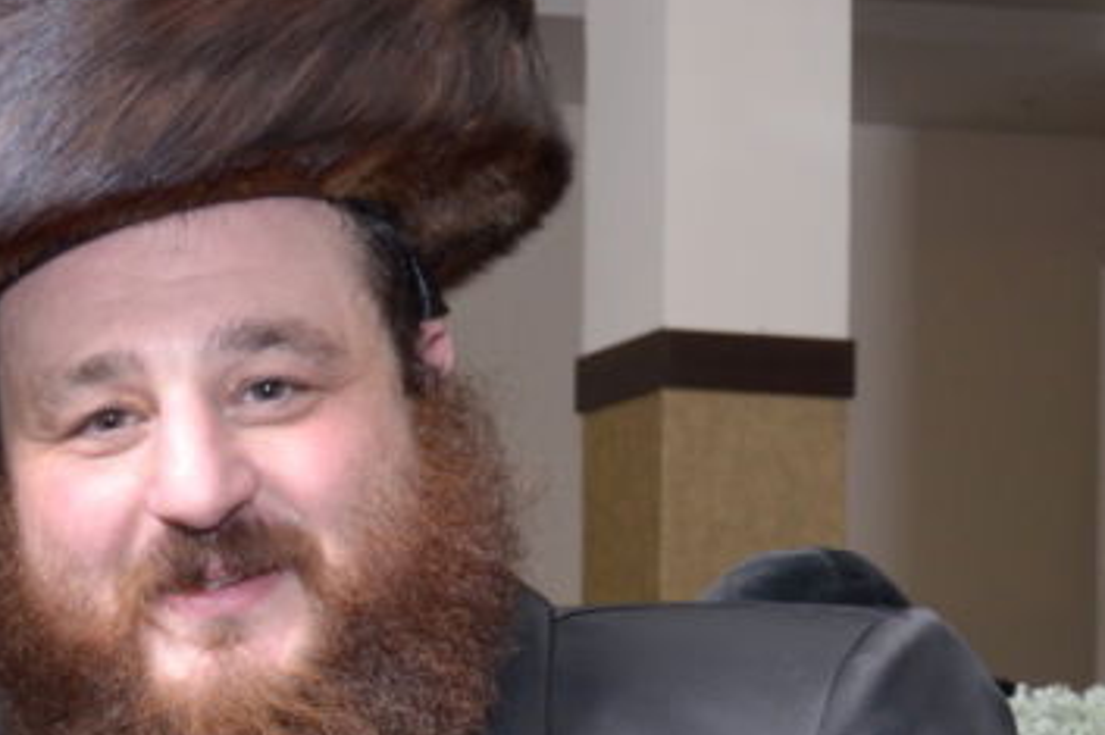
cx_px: -182
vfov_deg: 12.0
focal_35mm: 113
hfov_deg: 17.4
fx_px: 3467
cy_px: 735
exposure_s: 1/200
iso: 800
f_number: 5.6
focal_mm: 26
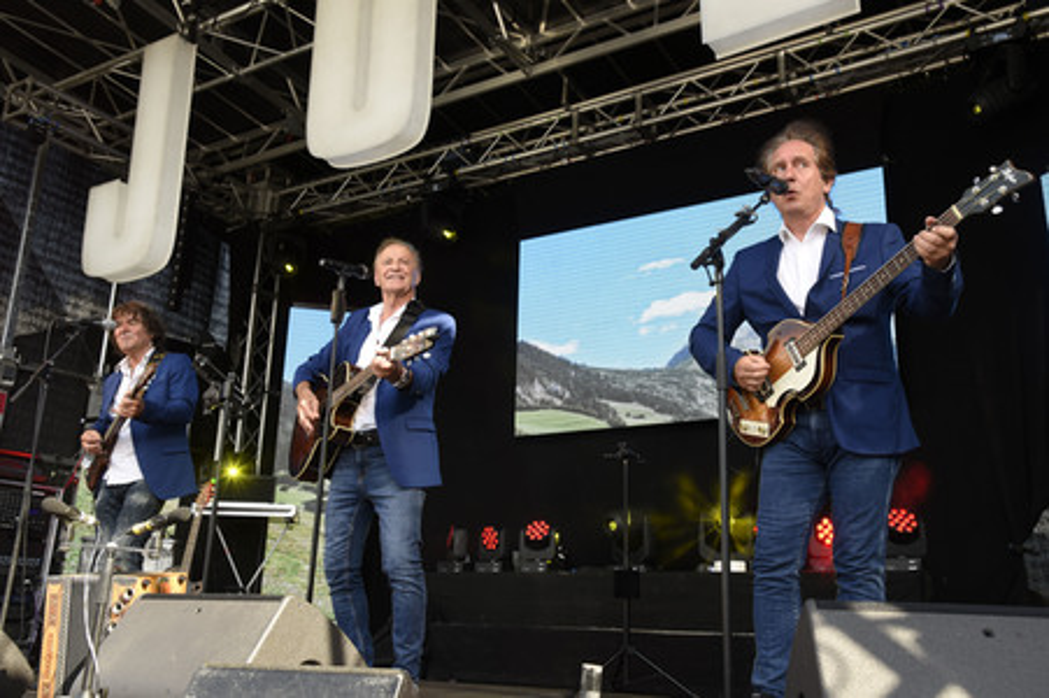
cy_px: 349
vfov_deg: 38.8
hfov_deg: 55.8
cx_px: 524
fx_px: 990
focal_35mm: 34
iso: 500
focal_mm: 34
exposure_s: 1/160
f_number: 8
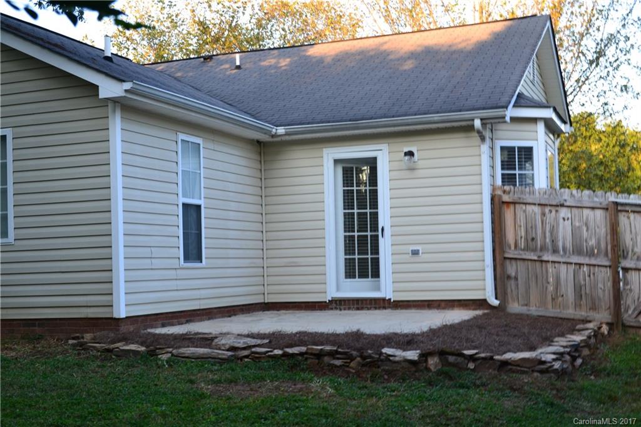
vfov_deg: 25.7
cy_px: 214
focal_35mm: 52
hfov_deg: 37.9
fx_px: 934
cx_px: 320
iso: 400
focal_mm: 35
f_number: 8
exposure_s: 1/50
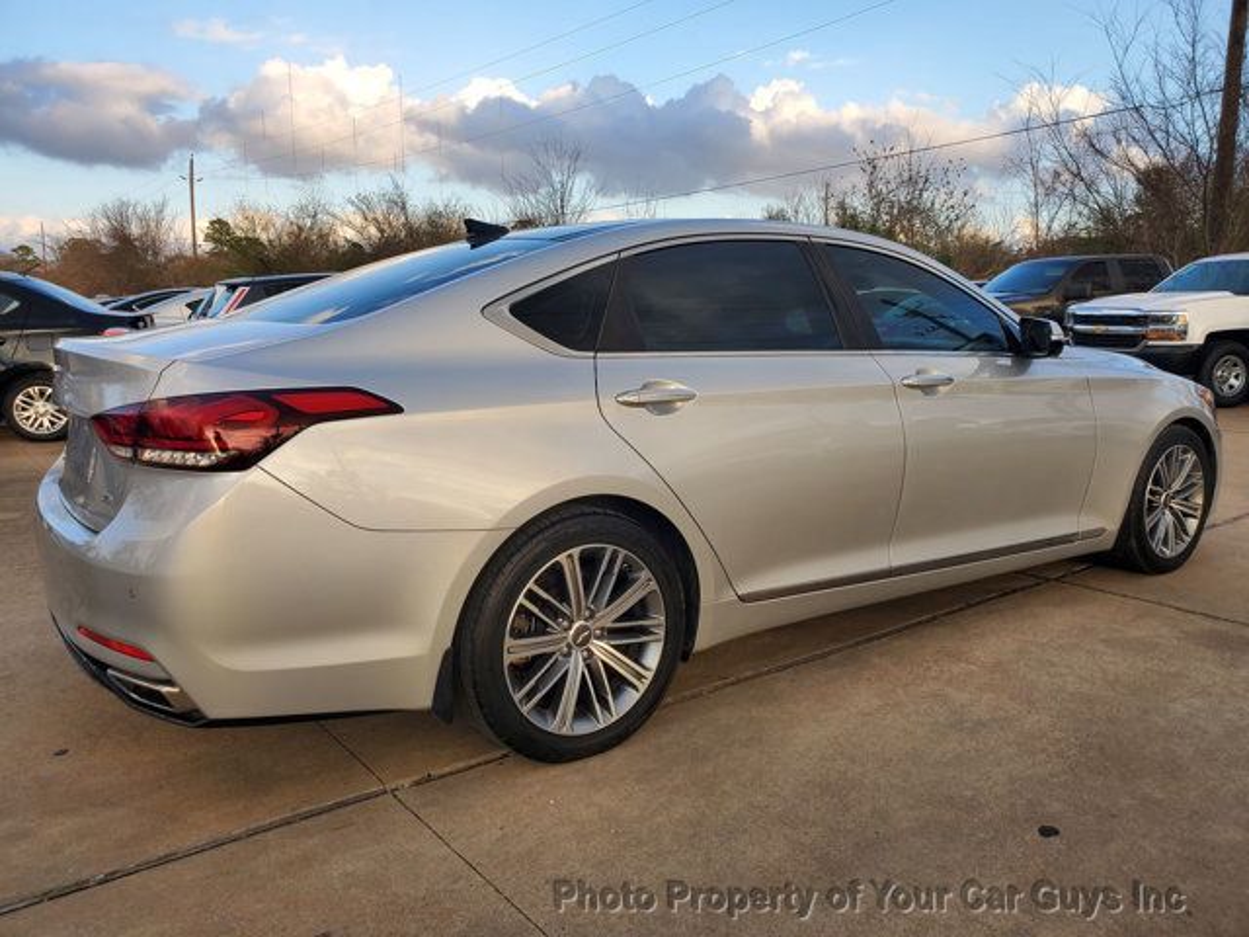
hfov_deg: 67.3
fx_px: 938
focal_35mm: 26
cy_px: 468
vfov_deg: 53.1
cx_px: 624
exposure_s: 1/322
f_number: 2.4
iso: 50
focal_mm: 4.3
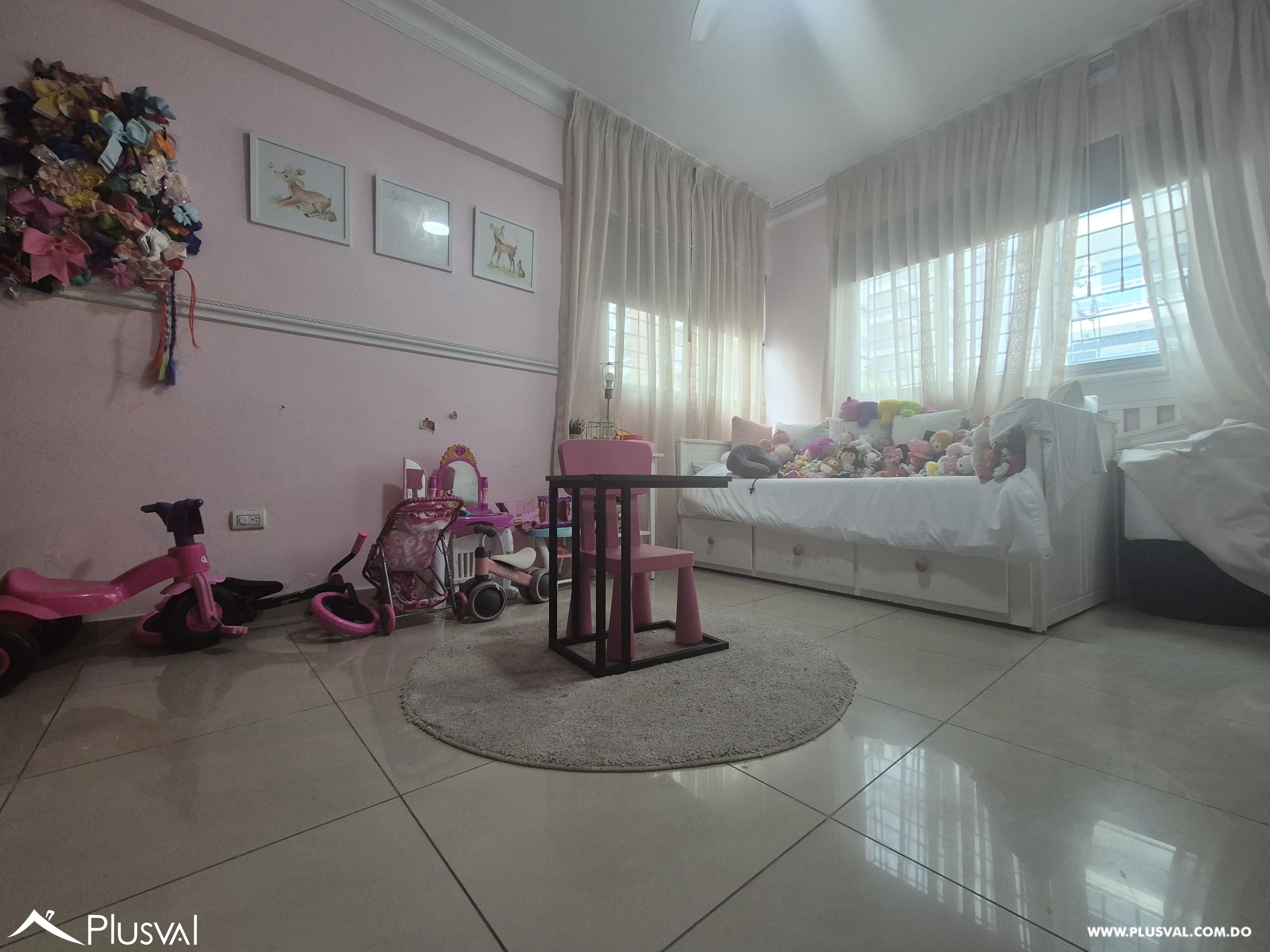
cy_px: 476
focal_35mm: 13
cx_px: 635
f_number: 2.2
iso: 250
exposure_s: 1/60
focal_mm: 2.2
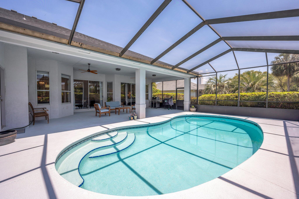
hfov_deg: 104.3
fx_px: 116
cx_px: 150
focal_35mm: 14
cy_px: 100
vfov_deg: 81.1
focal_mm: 14
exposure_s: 1/200
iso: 100
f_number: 9
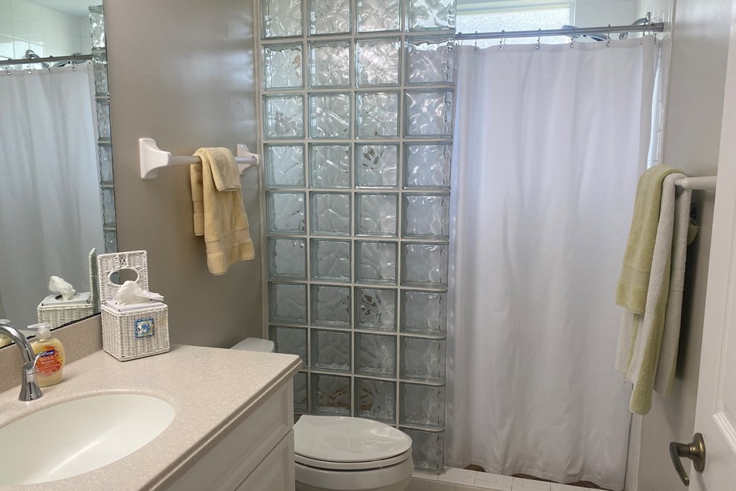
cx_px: 352
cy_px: 265
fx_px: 593
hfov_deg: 63.6
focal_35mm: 29
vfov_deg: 44.9
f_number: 1.8
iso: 80
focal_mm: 4.25
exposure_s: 1/120
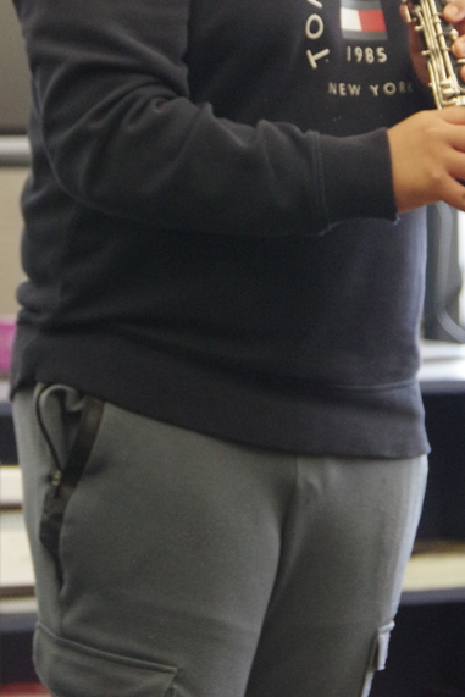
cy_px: 100
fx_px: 5208
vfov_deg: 7.6
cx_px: 291
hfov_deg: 5.1
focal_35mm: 269
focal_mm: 100
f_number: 5.6
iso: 3200
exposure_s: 1/80
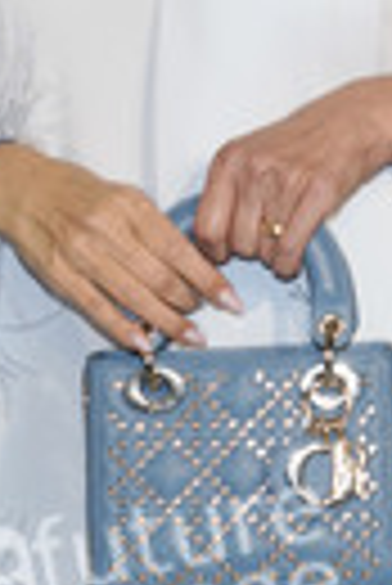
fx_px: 3502
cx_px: 239
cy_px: -81
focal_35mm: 215
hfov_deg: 6.4
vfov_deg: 9.5
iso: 400
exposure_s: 1/200
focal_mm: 70
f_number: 7.1
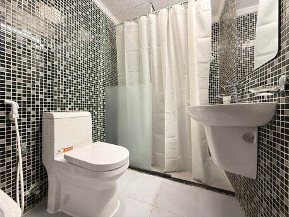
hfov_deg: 102.0
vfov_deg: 85.7
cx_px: 144
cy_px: 108
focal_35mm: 14
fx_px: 117
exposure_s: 1/100
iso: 640
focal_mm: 2.22
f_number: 2.2
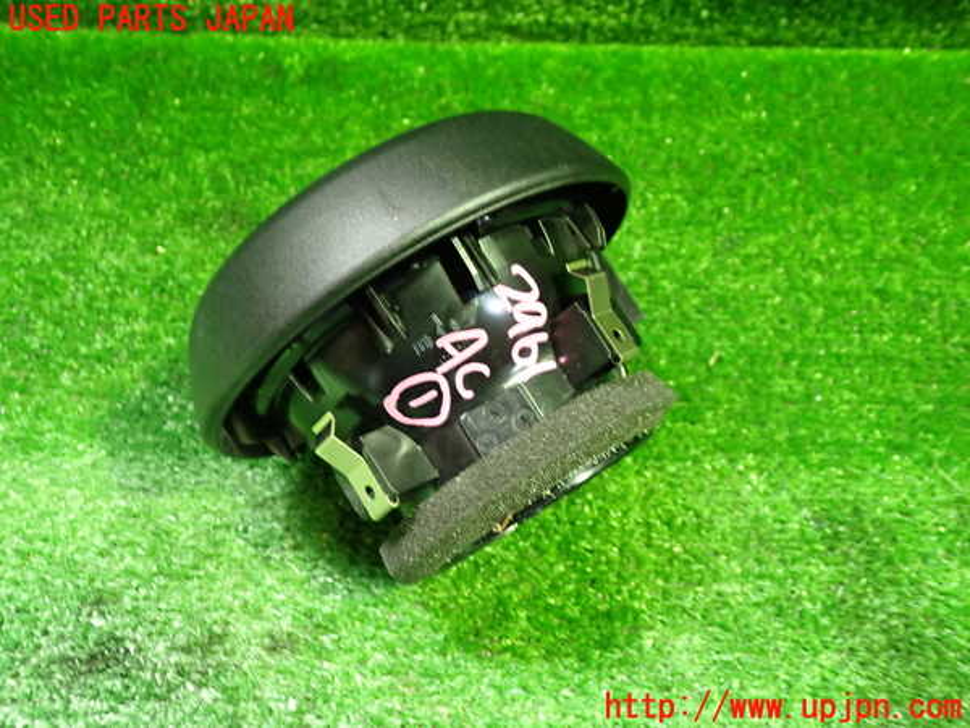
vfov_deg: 46.8
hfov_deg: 60.0
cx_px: 485
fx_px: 841
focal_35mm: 30
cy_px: 364
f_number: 2.3
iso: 400
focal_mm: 5.4
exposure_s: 1/30
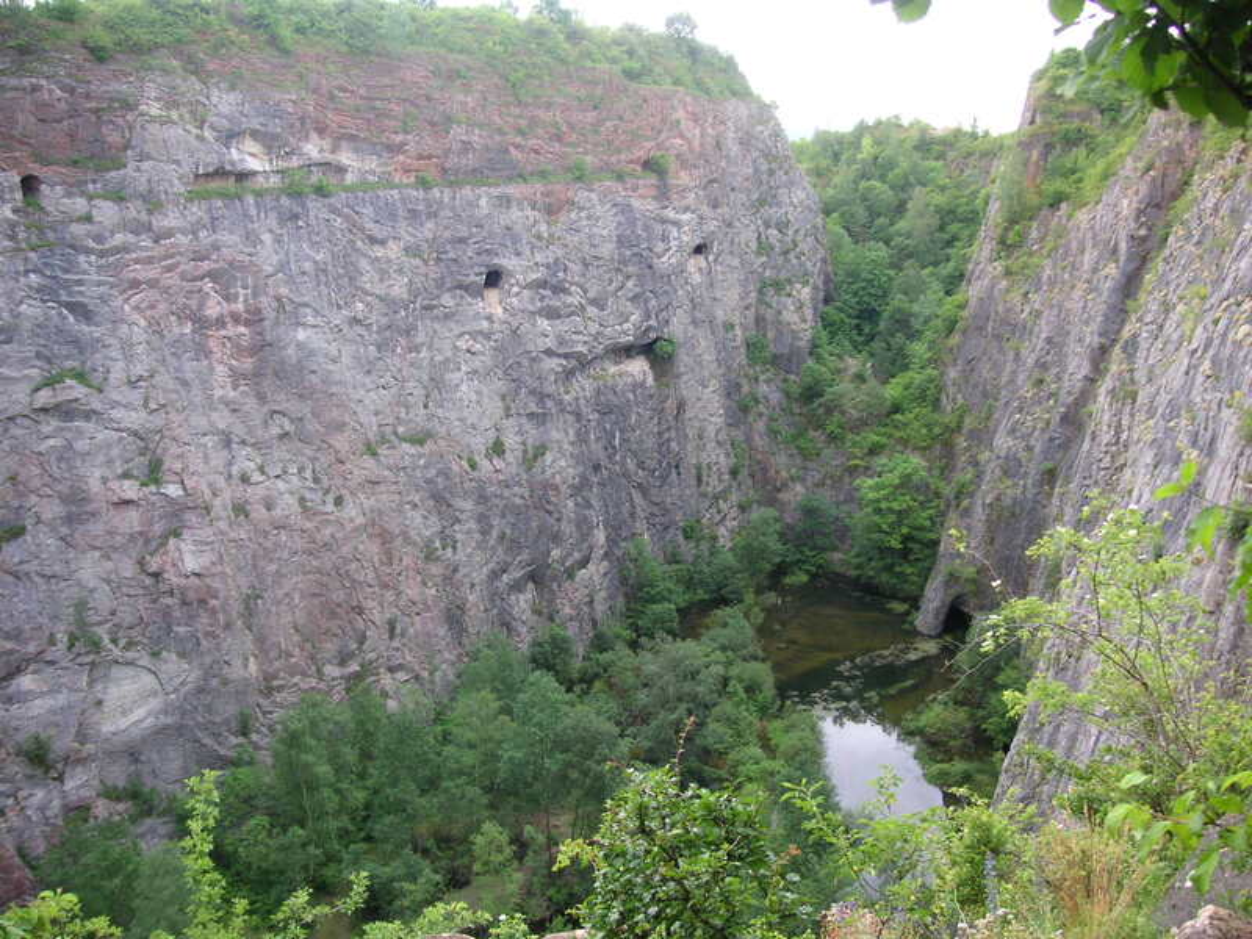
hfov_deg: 50.1
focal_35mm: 37
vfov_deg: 38.7
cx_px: 626
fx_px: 1338
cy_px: 470
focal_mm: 6.1
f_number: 2.8
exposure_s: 1/90
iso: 50
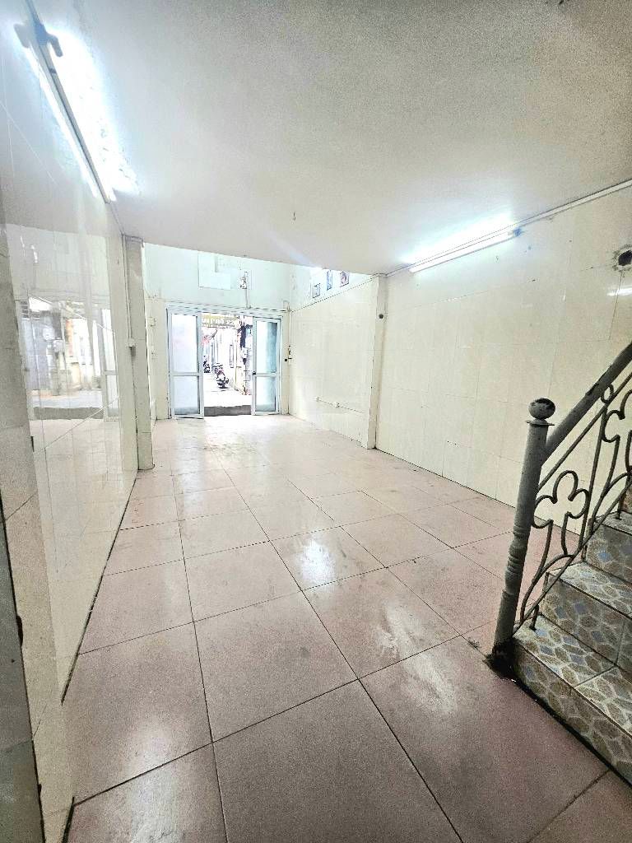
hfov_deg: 89.9
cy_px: 422
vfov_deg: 106.2
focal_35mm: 13
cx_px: 316
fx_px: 316
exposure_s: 1/50.3
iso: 80
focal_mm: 1.74
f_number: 2.2
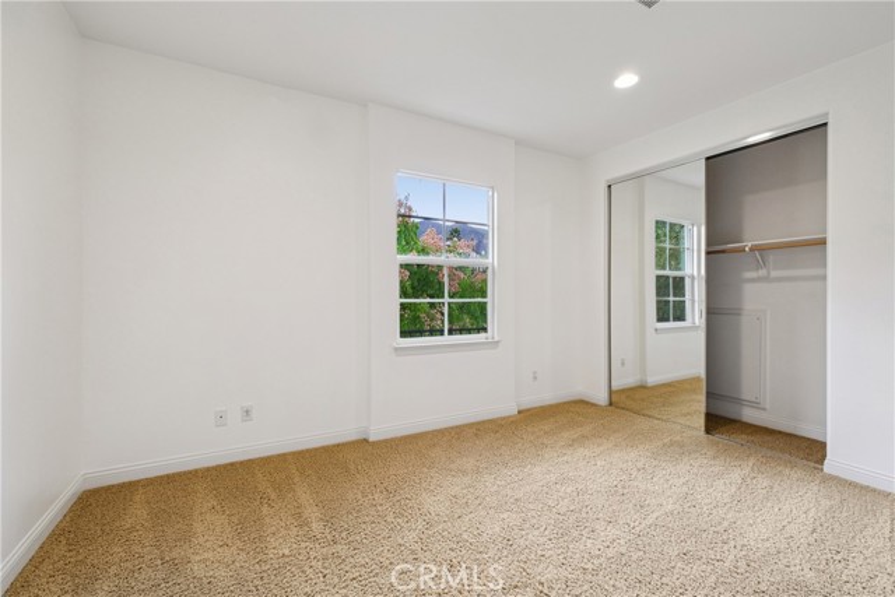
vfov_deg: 77.4
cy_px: 298
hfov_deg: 100.4
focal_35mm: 15
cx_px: 448
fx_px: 373
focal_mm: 10
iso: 640
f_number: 6.4
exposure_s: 1/18
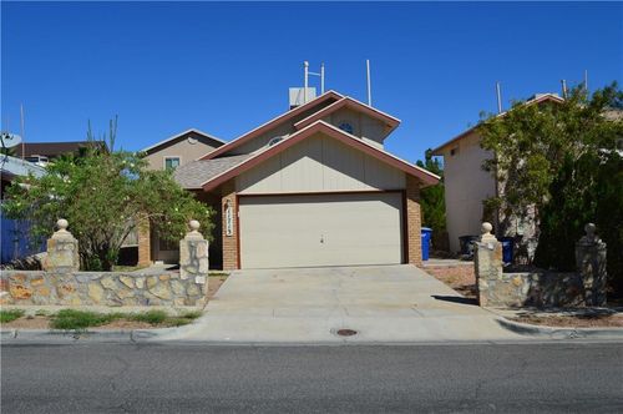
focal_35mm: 36
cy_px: 207
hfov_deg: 53.2
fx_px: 622
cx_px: 312
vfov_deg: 36.8
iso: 250
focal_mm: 24
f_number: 11
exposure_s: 1/500
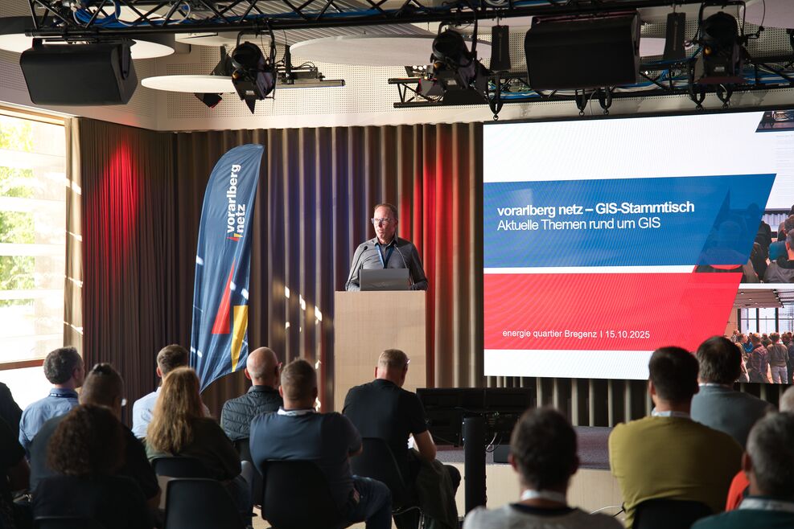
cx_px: 401
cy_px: 267
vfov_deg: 17.9
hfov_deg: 26.7
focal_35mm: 76
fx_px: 1676
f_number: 2.8
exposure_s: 1/60
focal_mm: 75
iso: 200
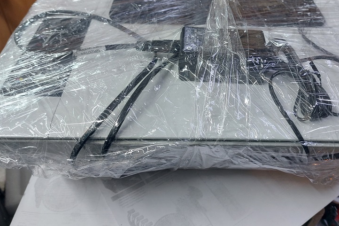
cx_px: 184
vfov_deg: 41.0
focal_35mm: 32
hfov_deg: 58.6
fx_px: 301
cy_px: 96
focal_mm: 5.23
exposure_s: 1/50
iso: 50
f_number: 1.8
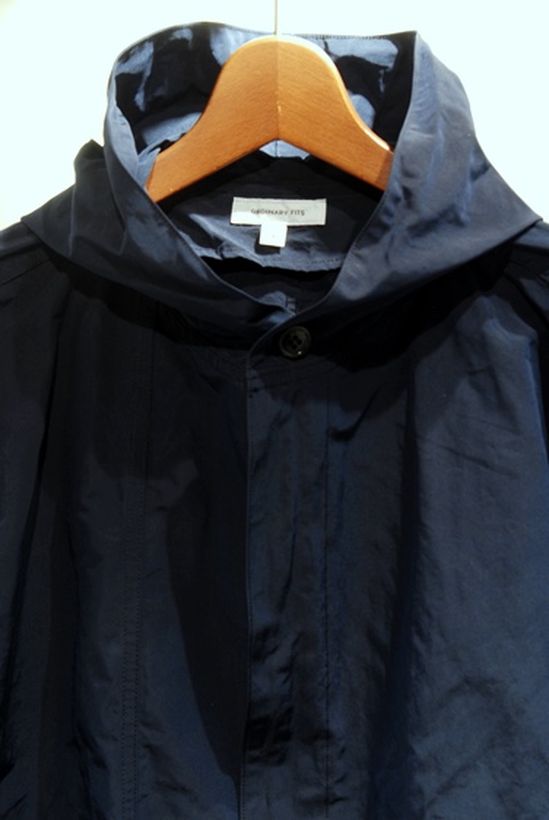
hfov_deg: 23.8
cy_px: 410
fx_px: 1301
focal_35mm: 57
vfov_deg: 35.0
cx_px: 274
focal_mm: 38
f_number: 5.6
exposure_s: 1/5
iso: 200
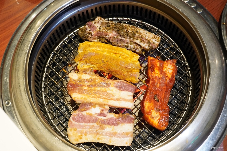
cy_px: 76
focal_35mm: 42
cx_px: 114
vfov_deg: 31.9
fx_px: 265
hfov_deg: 46.4
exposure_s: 1/30
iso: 2000
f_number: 4.5
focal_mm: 28
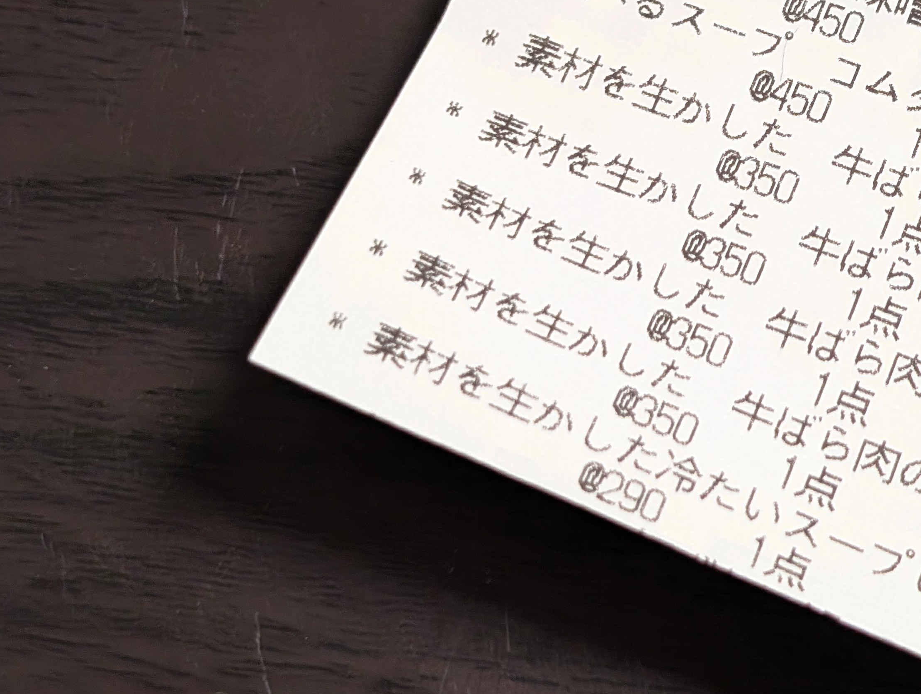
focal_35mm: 90
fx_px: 2398
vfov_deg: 16.4
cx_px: 697
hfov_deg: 21.5
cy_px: 175
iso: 174
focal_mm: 6.9
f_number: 1.68
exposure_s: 1/40
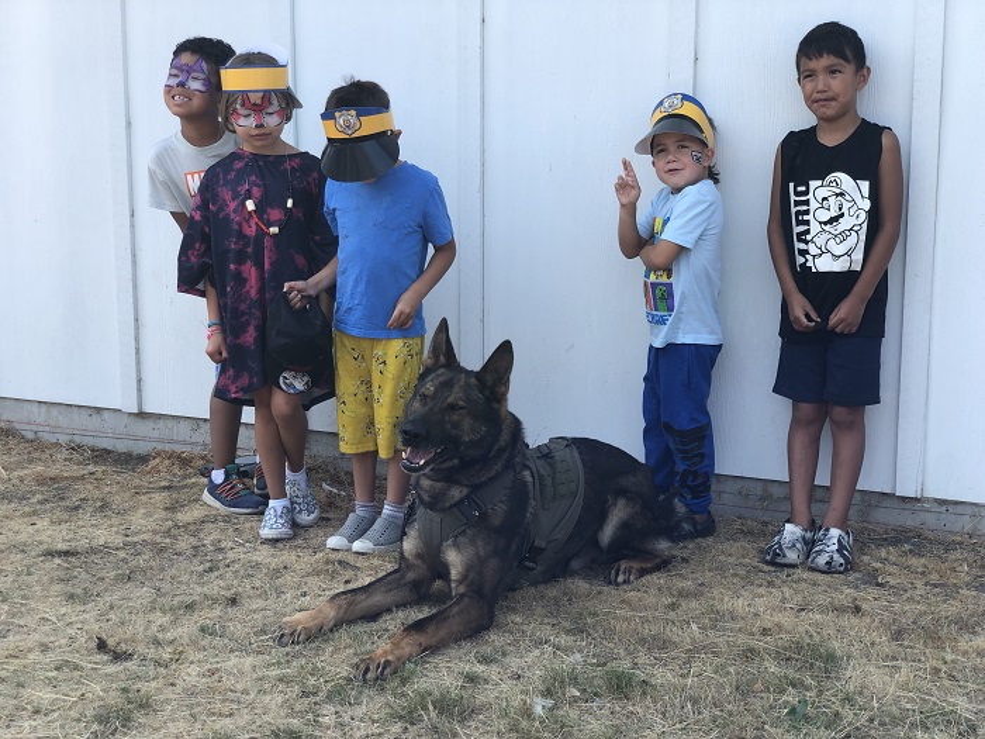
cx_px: 492
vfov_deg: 28.0
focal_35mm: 52
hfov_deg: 36.8
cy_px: 370
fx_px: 1480
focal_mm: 6
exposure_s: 1/238
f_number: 2.4
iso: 16
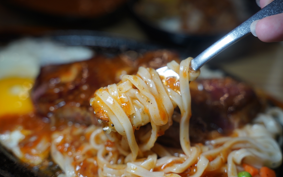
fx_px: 594
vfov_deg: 16.9
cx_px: 142
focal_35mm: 77
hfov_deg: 26.8
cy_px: 91
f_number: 4
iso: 200
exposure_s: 1/80
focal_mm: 75
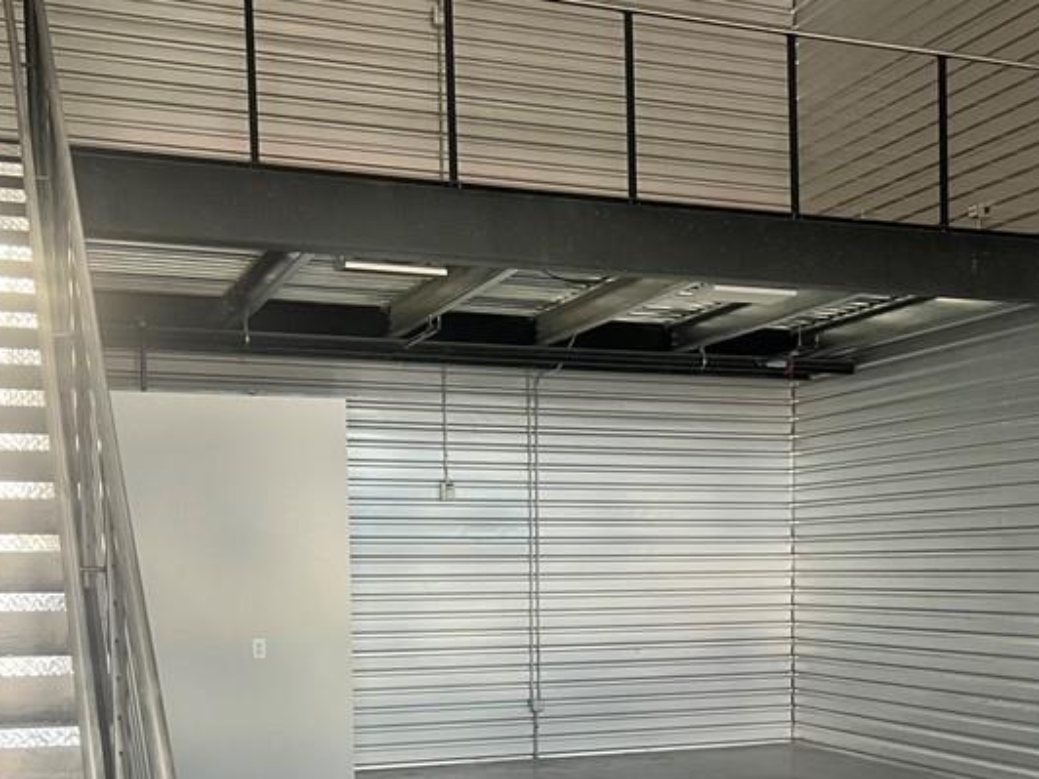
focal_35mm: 50
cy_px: 658
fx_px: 1501
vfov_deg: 28.3
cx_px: 627
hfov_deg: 38.0
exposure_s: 1/60
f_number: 1.5
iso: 200
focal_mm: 5.7
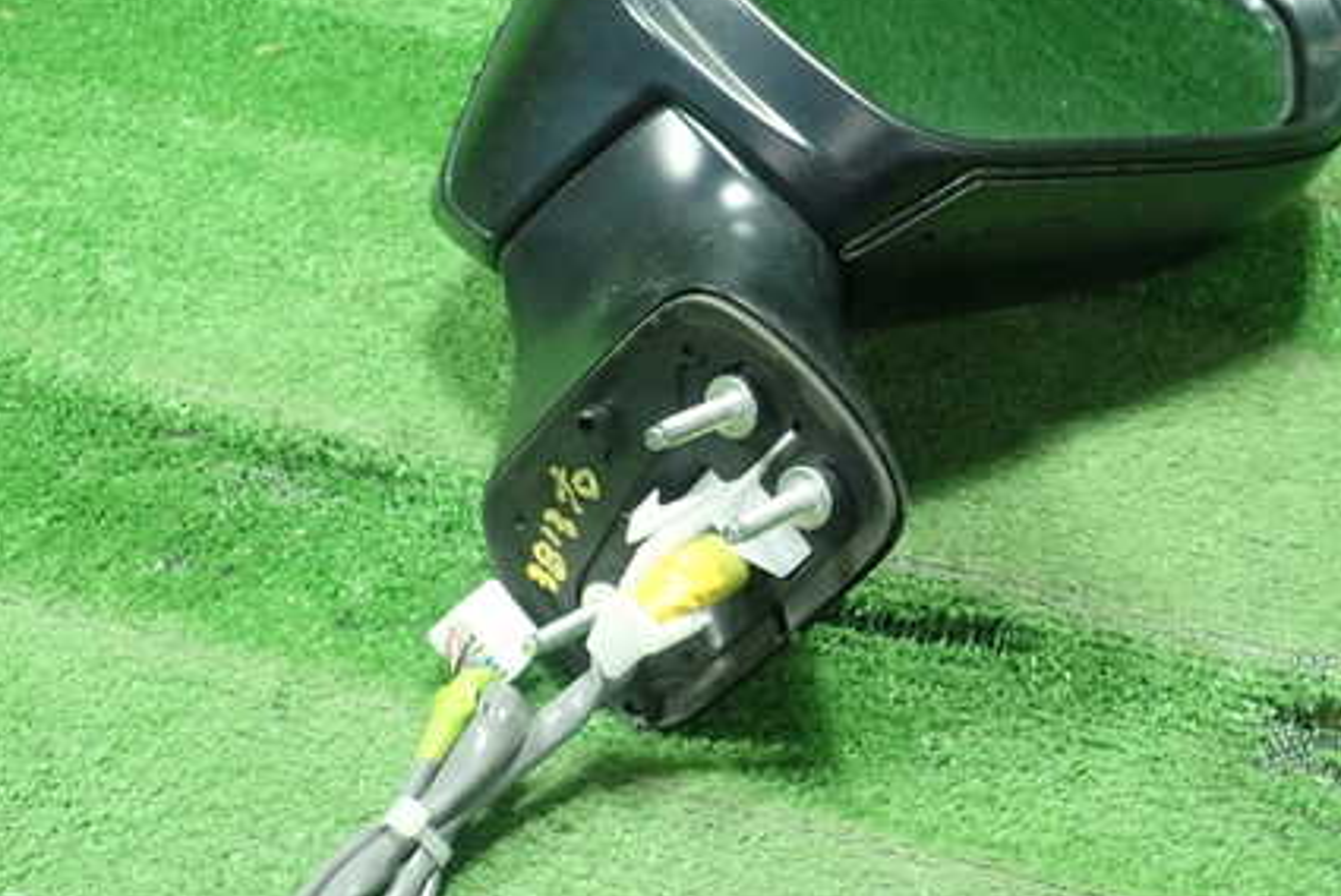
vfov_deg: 30.5
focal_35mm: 44
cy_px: 382
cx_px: 776
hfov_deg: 44.3
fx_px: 1640
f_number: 2.3
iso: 800
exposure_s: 1/125
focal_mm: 5.5
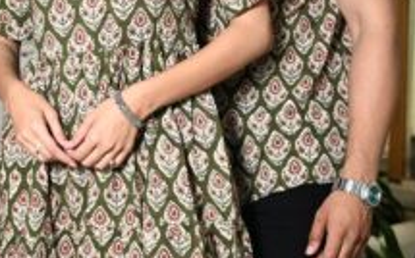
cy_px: 146
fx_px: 1413
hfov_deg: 16.7
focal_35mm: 125
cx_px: 249
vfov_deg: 10.5
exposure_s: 1/160
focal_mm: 39
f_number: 6.3
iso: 640
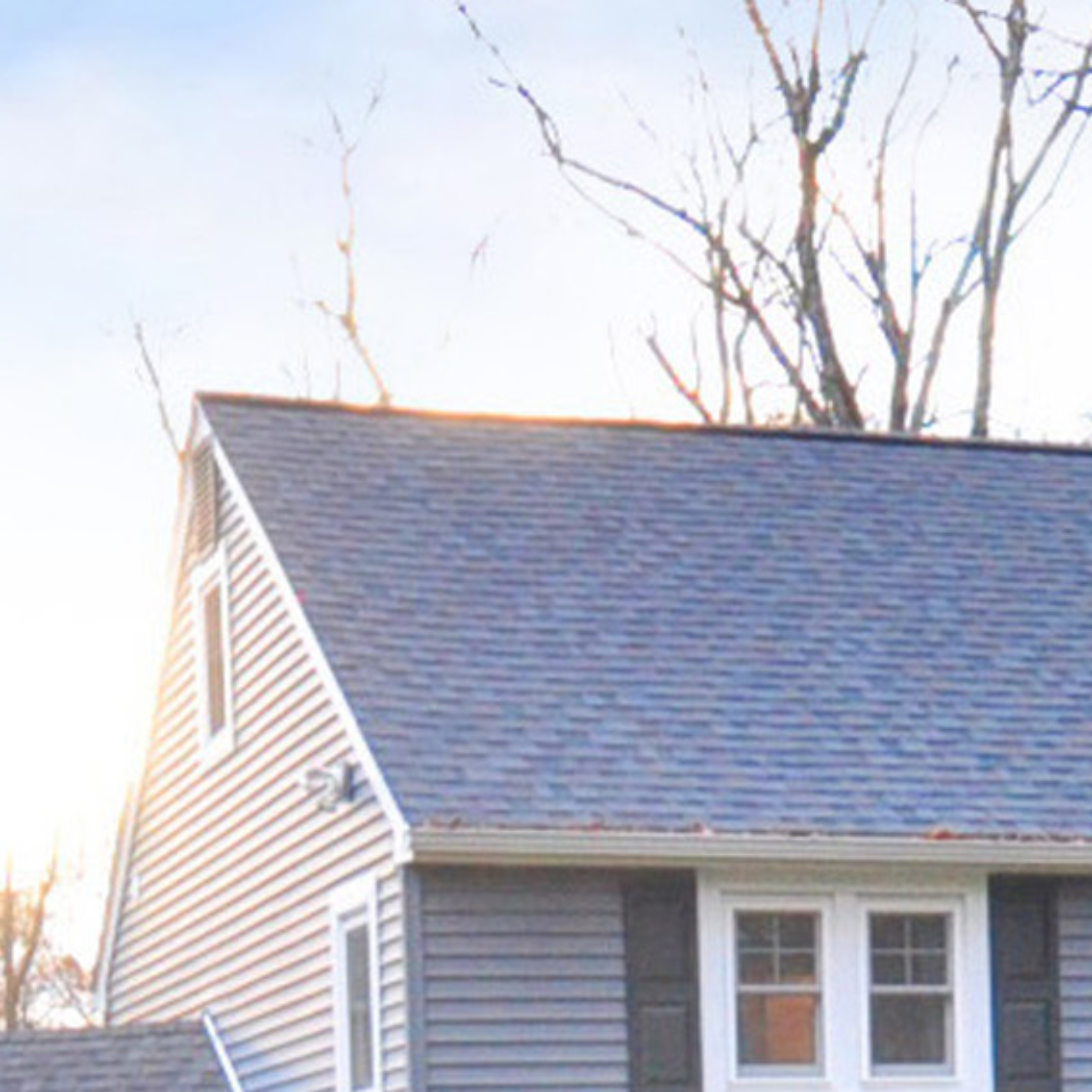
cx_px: 350
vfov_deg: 22.9
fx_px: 2320
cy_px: 1505
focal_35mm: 65
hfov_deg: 26.3
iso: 800
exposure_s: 1/60
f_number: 8
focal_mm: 10
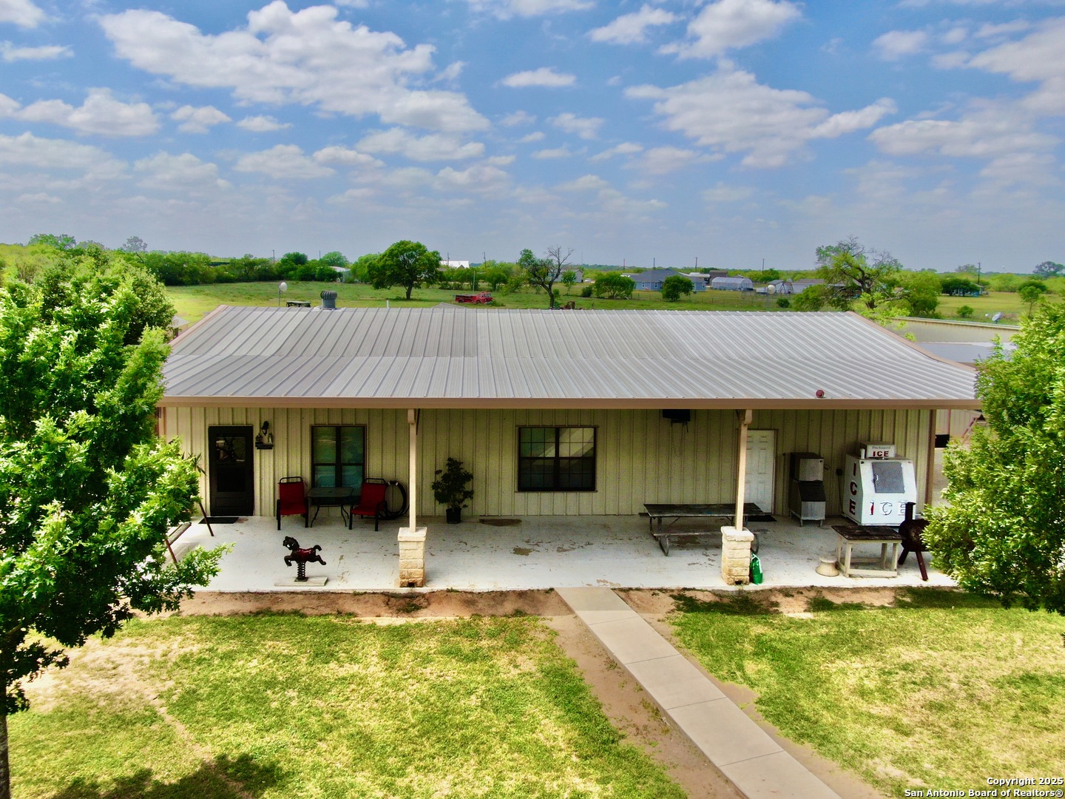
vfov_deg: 56.8
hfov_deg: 71.6
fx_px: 738
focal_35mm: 24
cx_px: 532
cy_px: 400
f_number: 2.8
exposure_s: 1/2000
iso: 100
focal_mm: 4.39
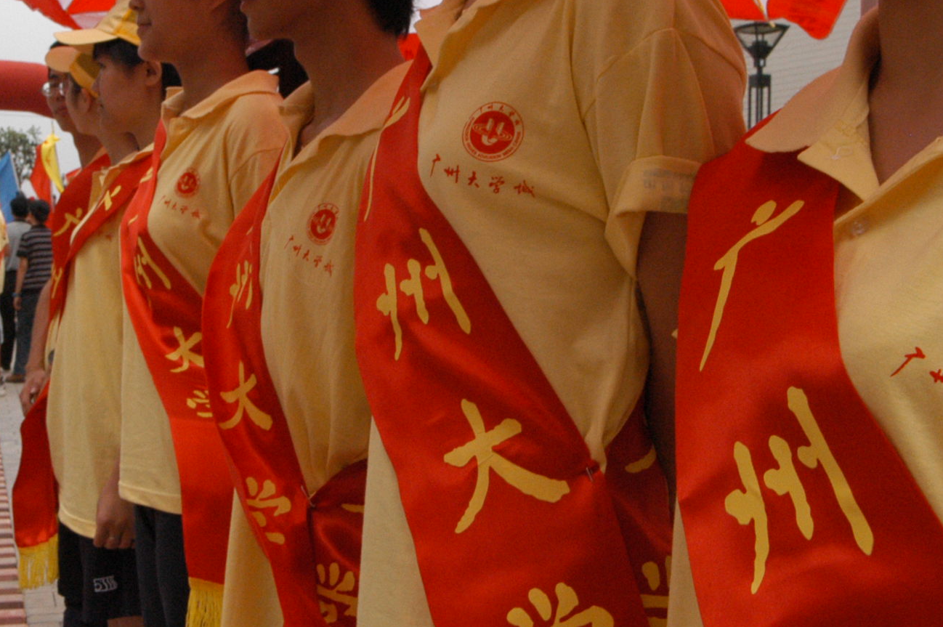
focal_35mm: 52
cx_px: 307
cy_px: 270
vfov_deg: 25.8
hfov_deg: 37.7
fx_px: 1365
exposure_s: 1/350
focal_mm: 15
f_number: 10
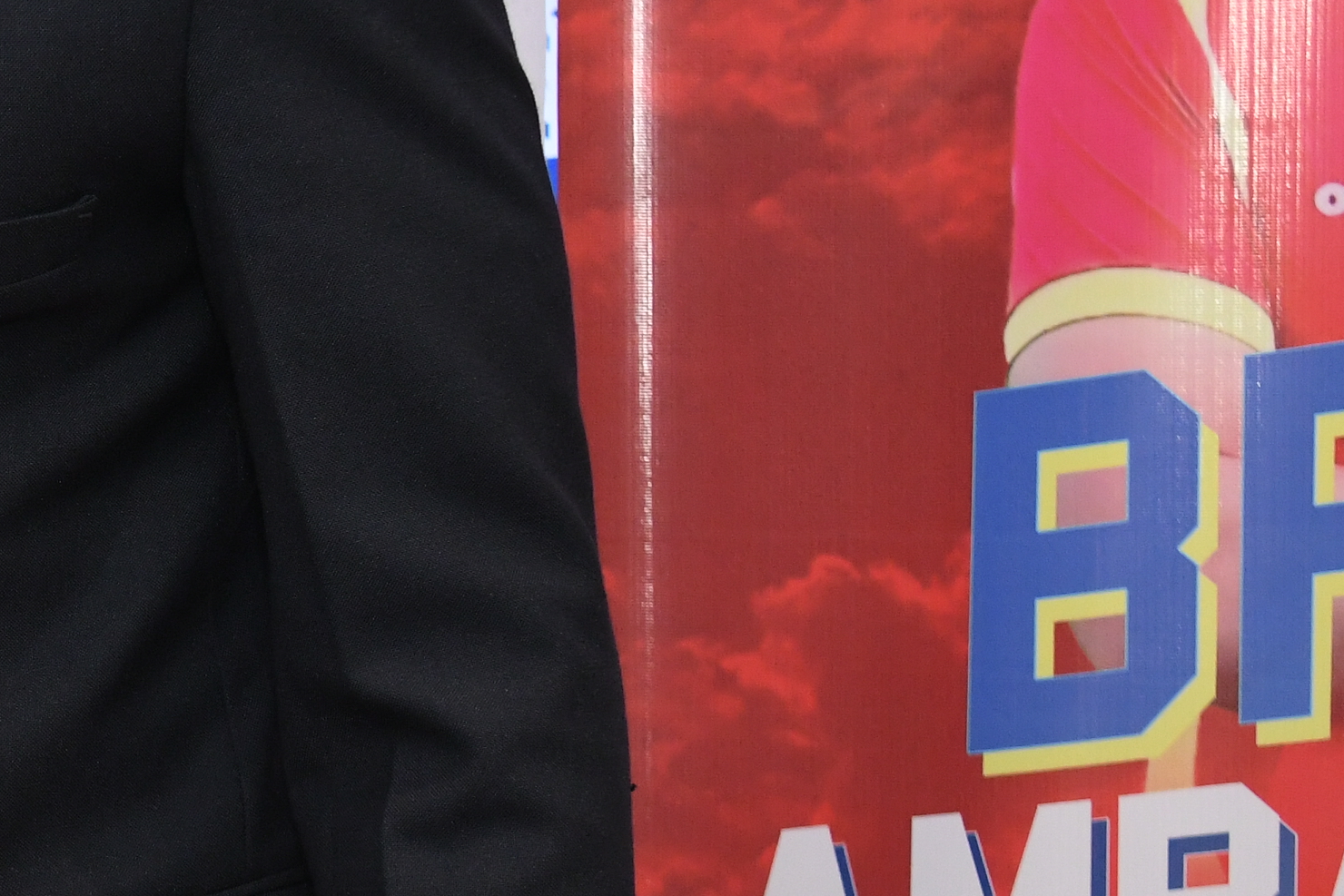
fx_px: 5936
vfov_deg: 8.6
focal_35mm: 159
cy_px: 622
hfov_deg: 12.1
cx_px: -845
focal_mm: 38
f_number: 4.5
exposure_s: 1/160
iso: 1250
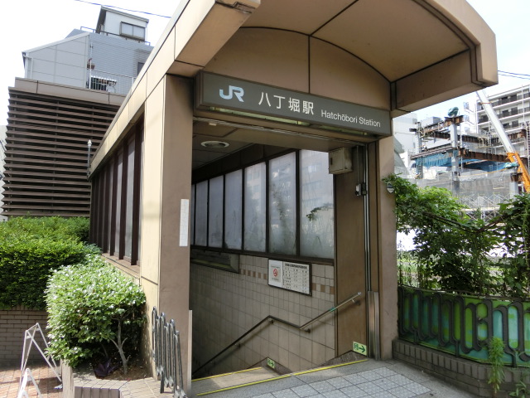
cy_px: 199
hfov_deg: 69.4
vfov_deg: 54.9
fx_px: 383
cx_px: 265
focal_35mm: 25
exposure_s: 1/320
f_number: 3.5
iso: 80
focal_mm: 4.5
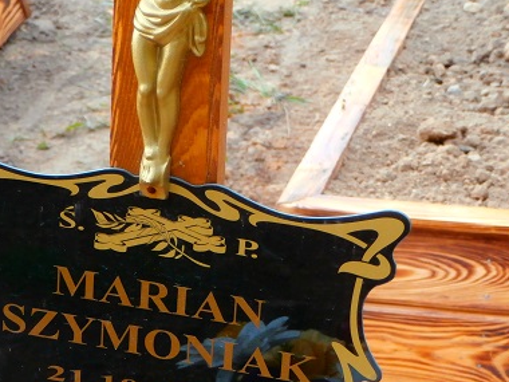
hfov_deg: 13.6
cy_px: 265
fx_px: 2132
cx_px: 163
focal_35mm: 145
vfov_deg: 10.2
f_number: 5
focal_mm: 15.16
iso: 200
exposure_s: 1/100
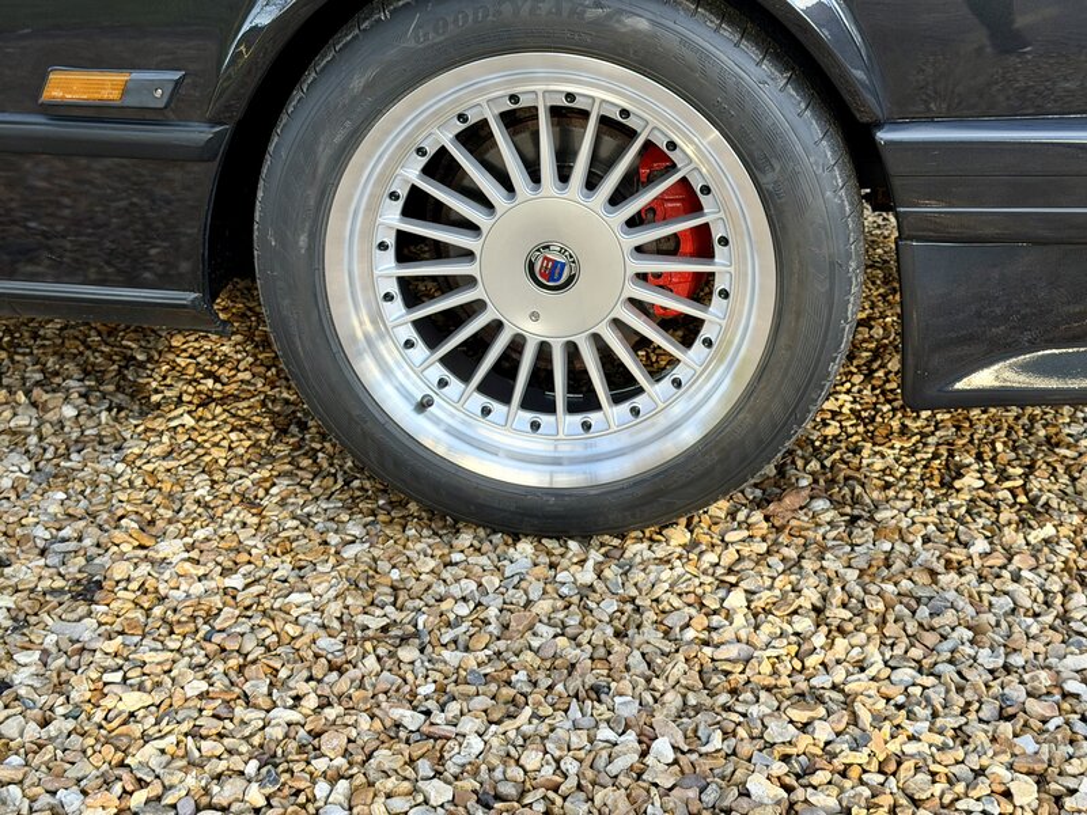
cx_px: 544
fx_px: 1507
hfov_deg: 39.7
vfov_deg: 30.3
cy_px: 408
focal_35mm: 48
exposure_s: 1/179
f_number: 1.78
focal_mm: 6.76
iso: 64
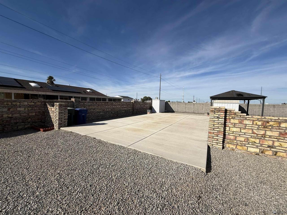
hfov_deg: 102.1
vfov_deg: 85.7
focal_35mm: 14
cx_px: 144
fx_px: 116
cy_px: 108
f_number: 2.2
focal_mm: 2.22
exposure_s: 1/5618
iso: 64
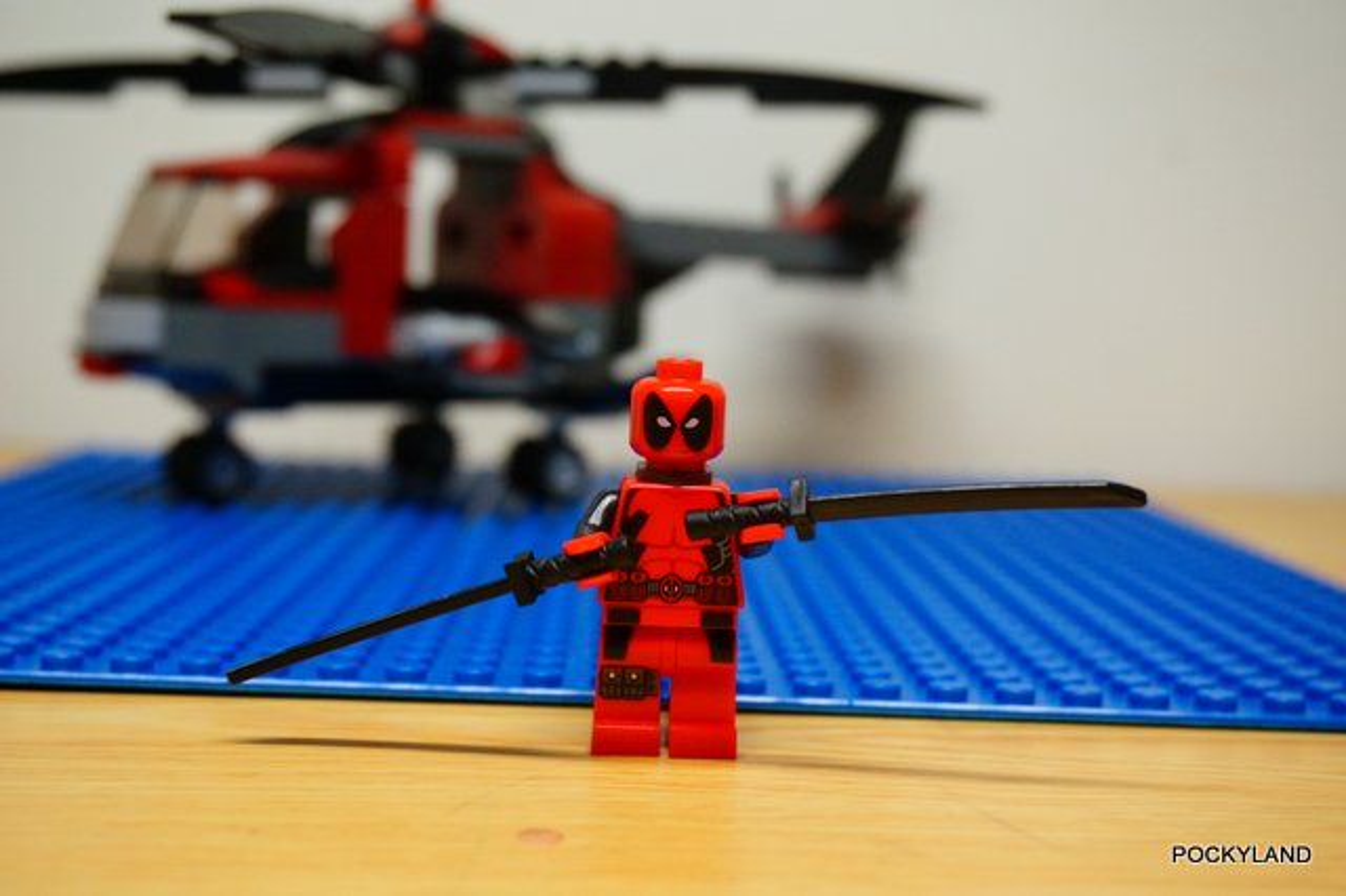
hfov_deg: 41.1
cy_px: 448
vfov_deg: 28.0
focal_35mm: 48
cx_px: 673
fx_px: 1794
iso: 1600
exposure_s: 1/160
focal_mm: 32
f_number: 5.6
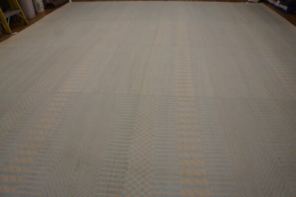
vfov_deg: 47.9
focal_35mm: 27
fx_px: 222
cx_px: 148
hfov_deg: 67.4
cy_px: 98
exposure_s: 1/60
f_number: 4
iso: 200
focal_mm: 18
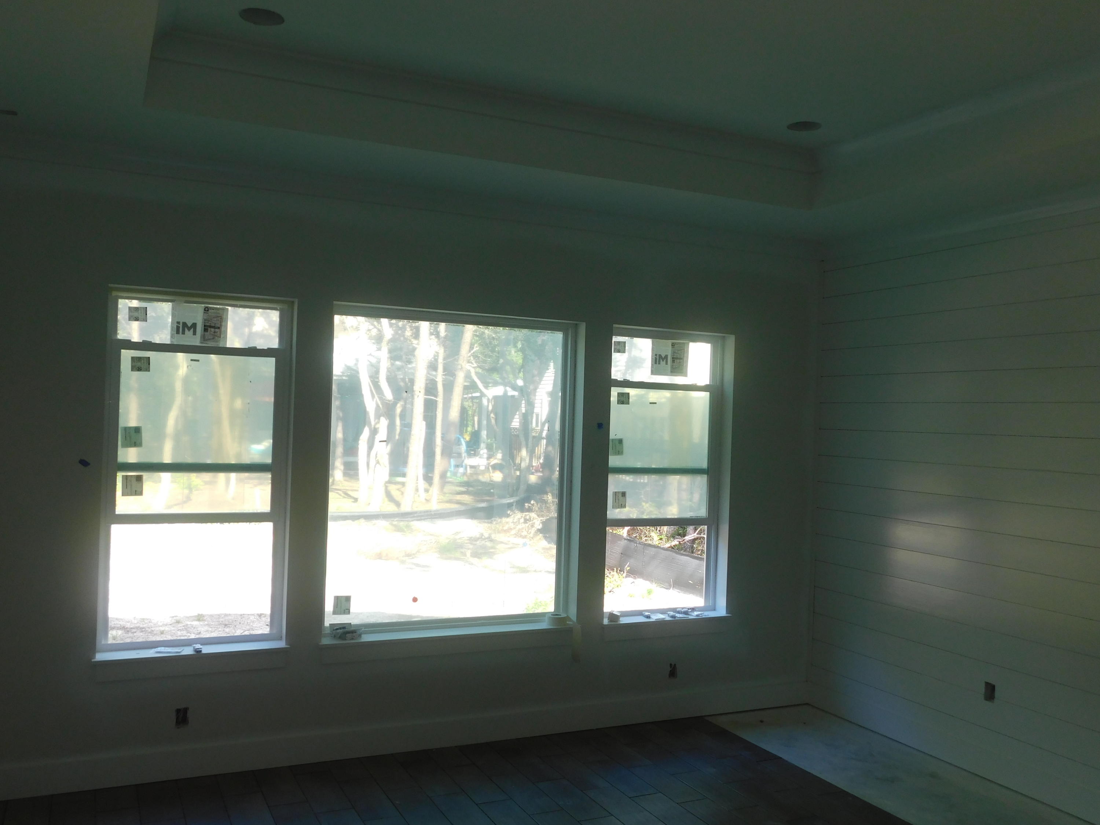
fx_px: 953
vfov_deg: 46.8
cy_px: 412
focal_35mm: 30
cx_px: 550
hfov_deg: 60.0
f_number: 3.2
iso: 125
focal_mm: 5.3
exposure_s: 1/100
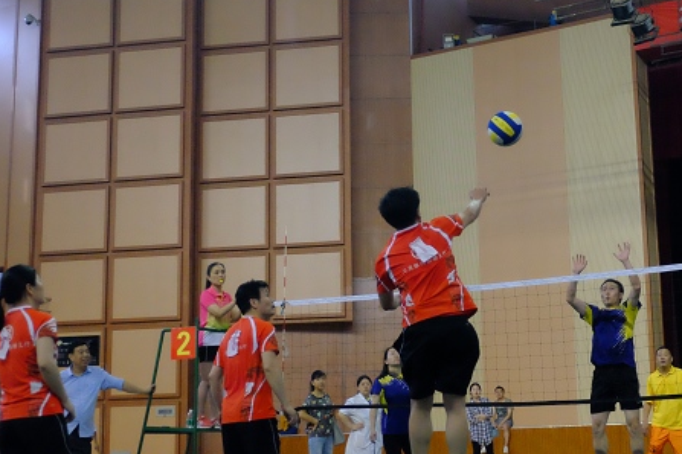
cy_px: 236
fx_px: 1118
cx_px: 446
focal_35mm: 59
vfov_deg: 23.0
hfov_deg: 33.7
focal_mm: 29.5
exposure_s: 1/500
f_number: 4.7
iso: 6400
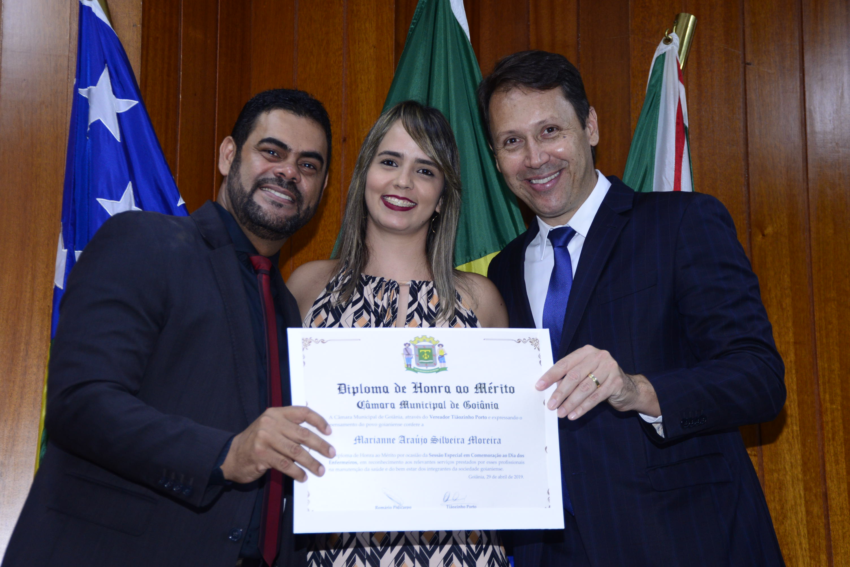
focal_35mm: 66
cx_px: 425
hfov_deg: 30.5
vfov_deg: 20.6
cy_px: 284
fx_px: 1559
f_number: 5.6
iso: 1600
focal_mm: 66
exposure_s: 1/80
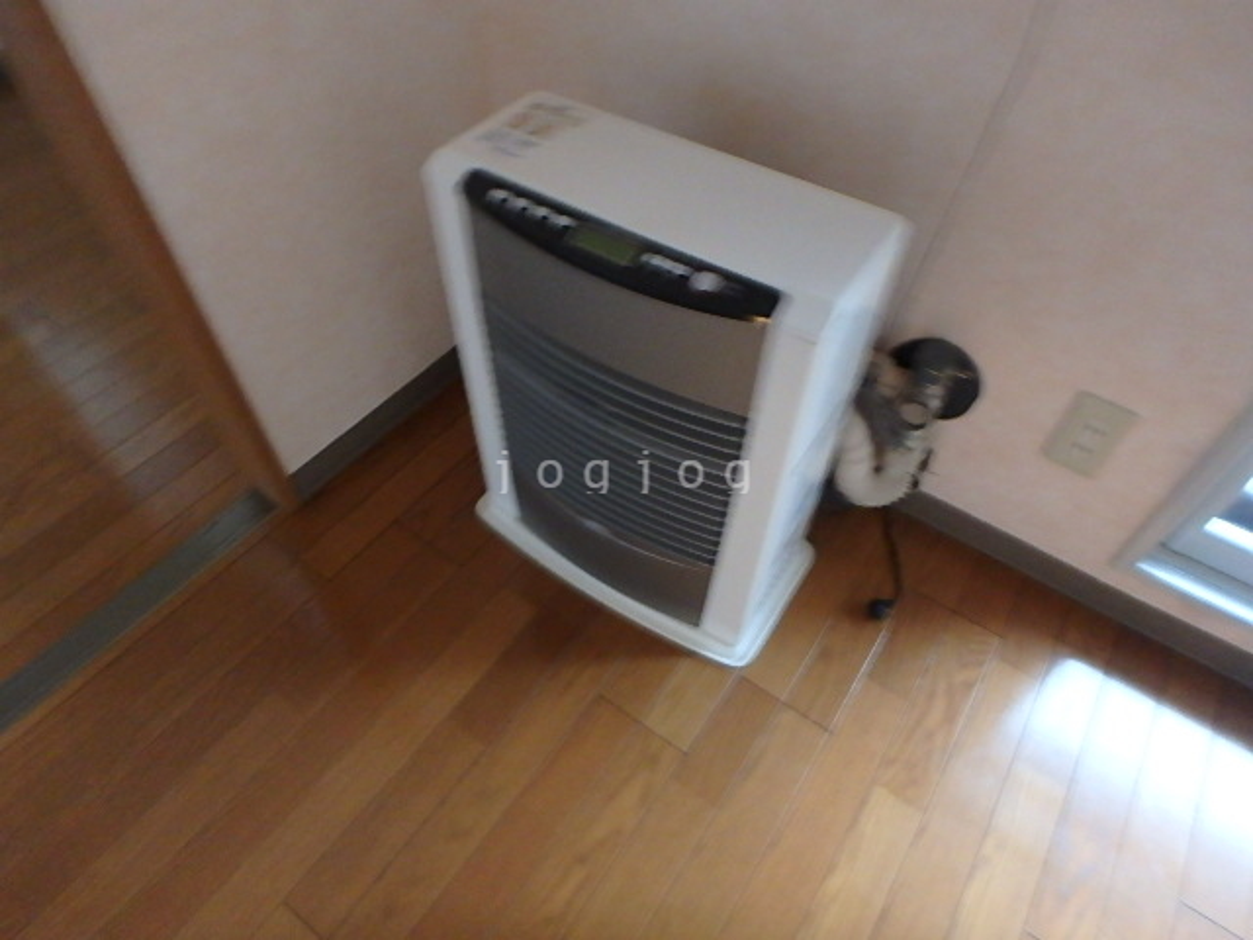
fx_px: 760
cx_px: 626
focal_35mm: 21
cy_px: 470
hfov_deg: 79.0
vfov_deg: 63.4
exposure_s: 1/10
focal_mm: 3.7
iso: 800
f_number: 3.5
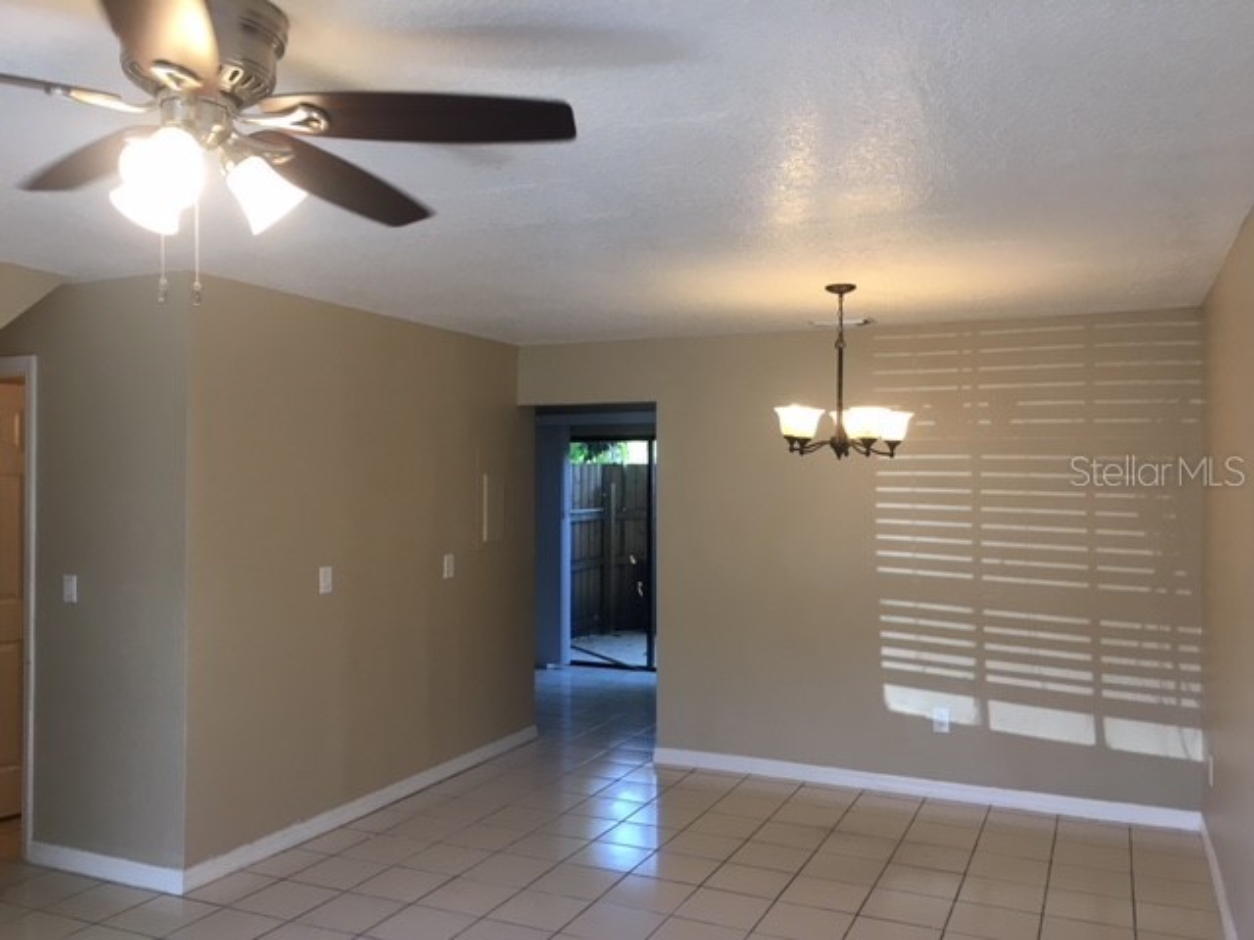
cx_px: 627
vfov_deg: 48.2
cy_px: 470
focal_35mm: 29
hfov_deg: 61.7
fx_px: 1051
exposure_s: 1/30
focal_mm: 4.15
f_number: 2.2
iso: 25
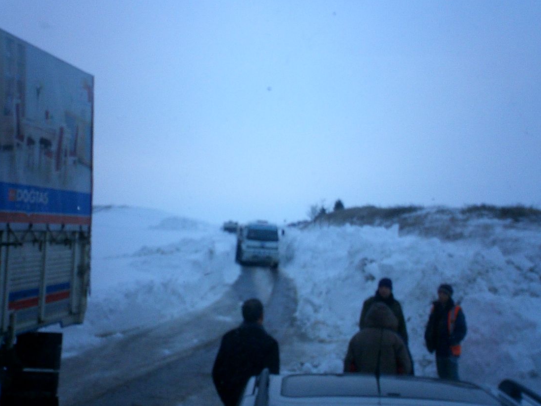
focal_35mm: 43
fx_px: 672
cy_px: 179
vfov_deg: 33.6
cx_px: 281
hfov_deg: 43.8
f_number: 3.5
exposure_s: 1/200
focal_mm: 5.6
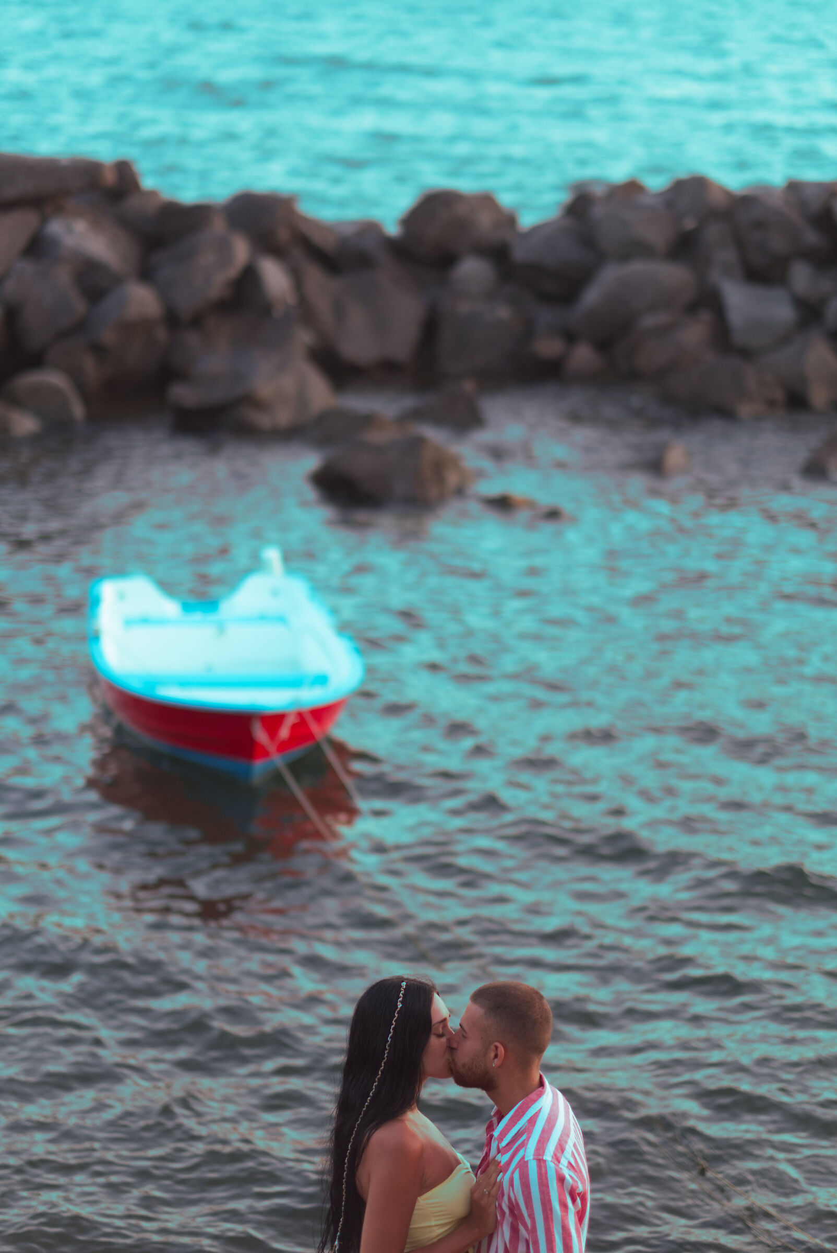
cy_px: 626
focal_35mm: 84
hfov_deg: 16.3
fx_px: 2924
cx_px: 418
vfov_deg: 24.2
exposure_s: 1/500
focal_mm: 56
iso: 200
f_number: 1.2
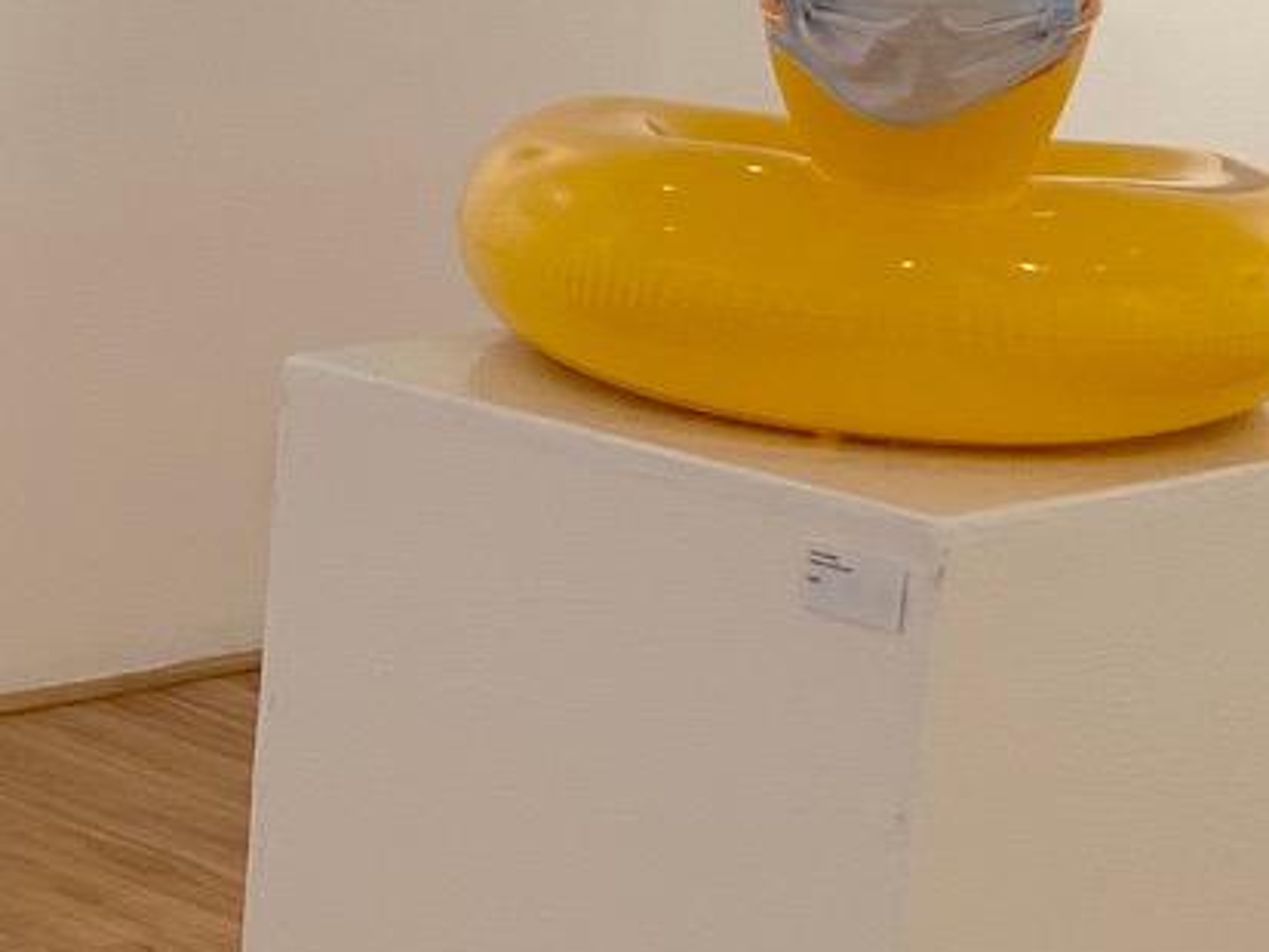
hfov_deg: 14.2
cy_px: 344
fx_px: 4657
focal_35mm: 127
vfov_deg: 11.7
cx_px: -811
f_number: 1.8
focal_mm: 4.25
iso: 50
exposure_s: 1/100
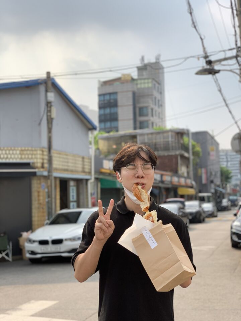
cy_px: 160
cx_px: 120
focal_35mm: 52
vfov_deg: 36.8
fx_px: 483
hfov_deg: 28.0
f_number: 2.4
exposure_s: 1/505
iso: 16
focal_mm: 6
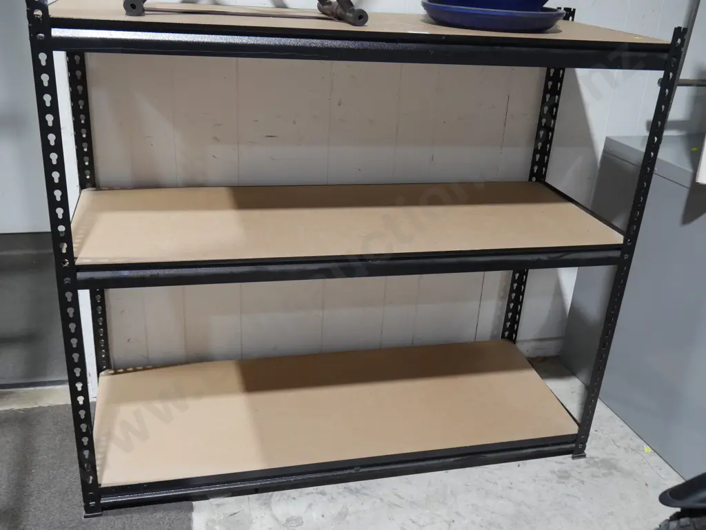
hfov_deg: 53.9
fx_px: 694
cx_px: 353
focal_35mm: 34
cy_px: 265
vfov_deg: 41.8
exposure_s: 1/60
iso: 640
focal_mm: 17
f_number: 4.5
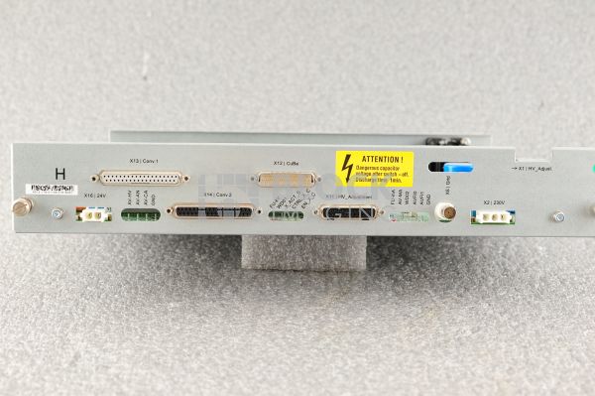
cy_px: 198
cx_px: 298
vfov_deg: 26.9
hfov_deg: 39.6
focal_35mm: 50
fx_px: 826
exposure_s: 1/125
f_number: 7.1
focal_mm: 50
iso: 1600
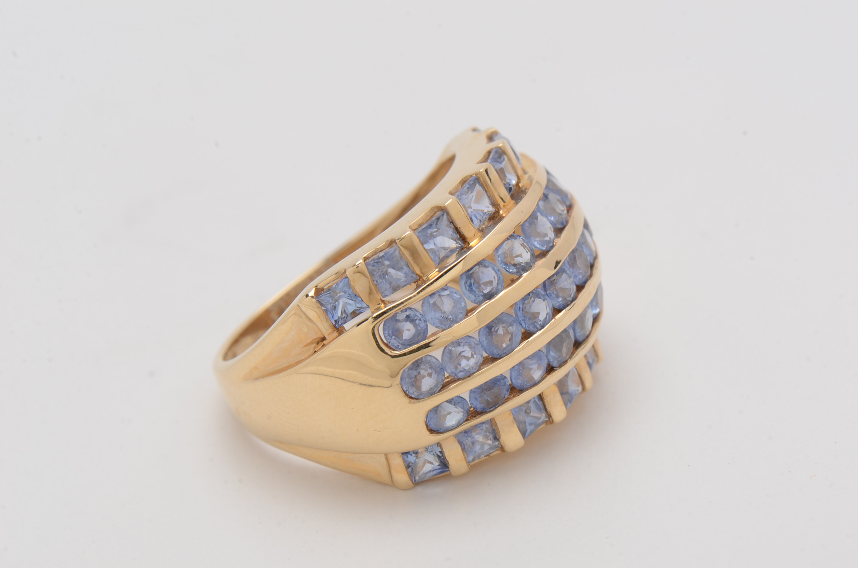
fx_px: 3032
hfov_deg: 16.1
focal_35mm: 128
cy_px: 284
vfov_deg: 10.7
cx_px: 429
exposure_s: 1/125
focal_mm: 85
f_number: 18
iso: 200
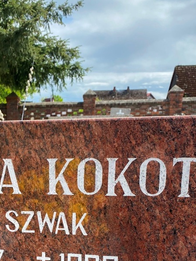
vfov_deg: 35.1
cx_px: 24
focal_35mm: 52
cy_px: 225
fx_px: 392
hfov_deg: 27.2
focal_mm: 4.25
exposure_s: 1/1585
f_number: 1.8
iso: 32
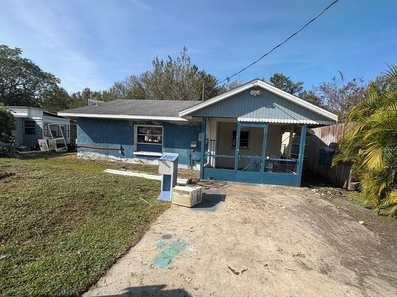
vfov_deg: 68.4
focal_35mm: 19
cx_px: 201
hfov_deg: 84.7
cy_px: 166
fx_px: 218
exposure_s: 1/1536
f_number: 2.2
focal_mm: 2.22
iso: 50
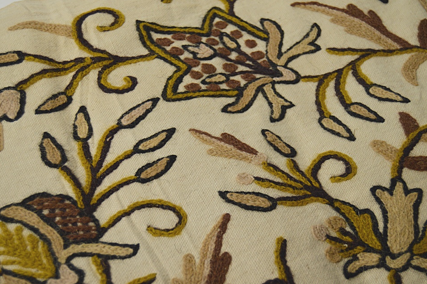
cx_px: 223
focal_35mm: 60
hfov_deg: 33.4
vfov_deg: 22.6
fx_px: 711
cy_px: 135
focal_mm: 38
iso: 560
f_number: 4.8
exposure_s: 1/60
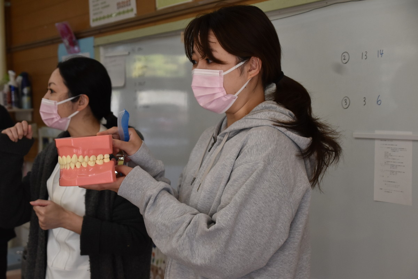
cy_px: 140
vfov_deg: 19.7
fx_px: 801
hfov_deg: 29.2
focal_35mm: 69
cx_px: 209
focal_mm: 46
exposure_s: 1/250
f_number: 4.8
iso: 800
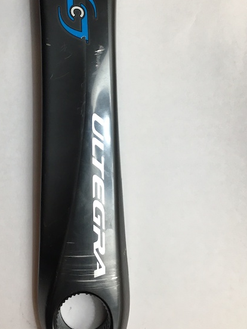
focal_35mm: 42
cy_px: 137
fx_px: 400
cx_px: 86
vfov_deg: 44.6
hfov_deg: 34.1
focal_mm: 4.15
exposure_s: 1/30
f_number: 2.2
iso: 50
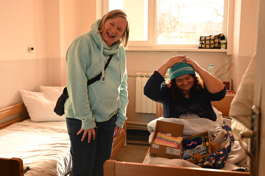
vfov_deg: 34.2
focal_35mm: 39
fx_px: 287
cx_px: 132
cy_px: 88
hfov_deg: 49.6
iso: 400
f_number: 4
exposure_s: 1/60
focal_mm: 39
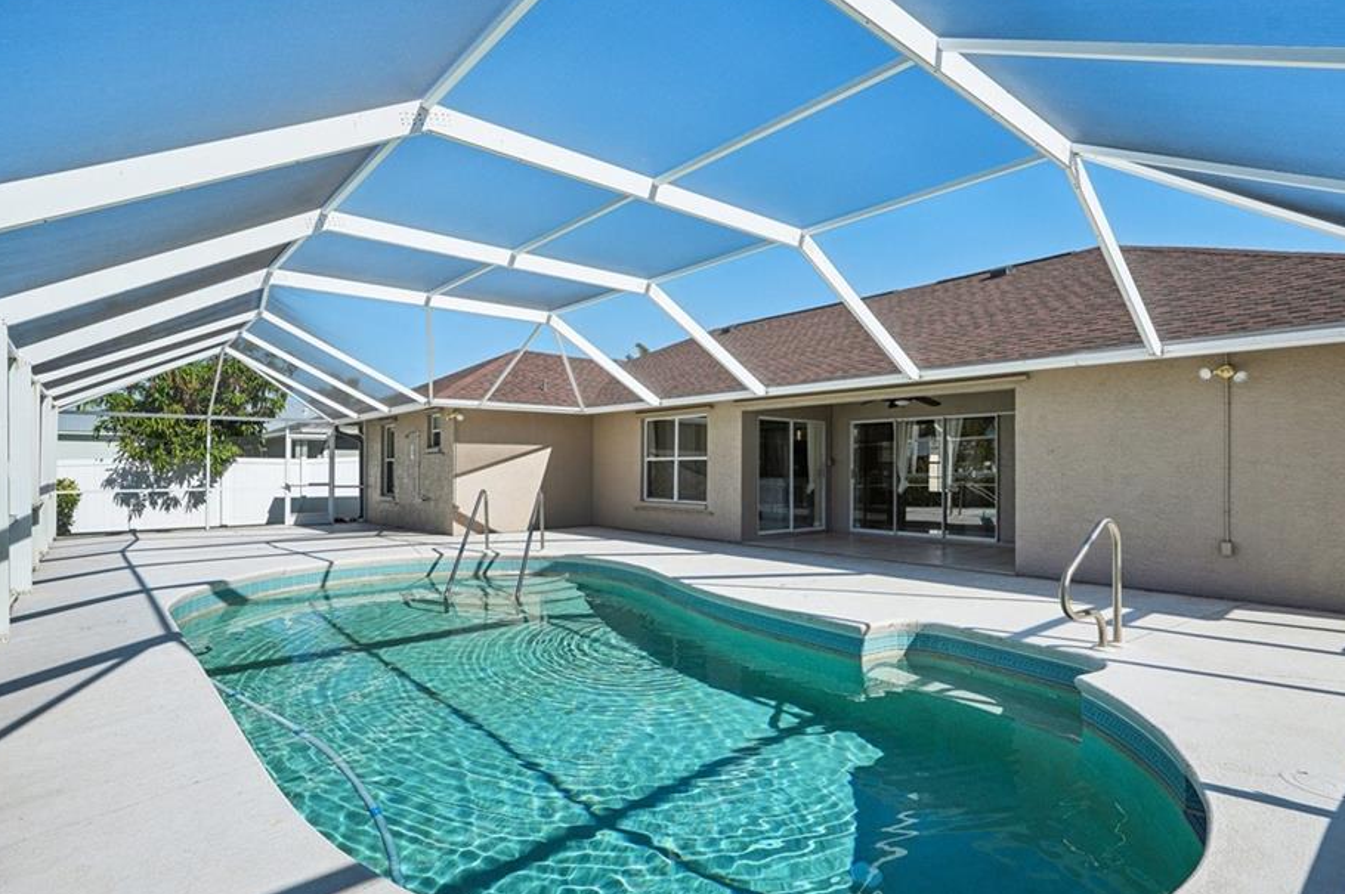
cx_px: 695
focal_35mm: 18
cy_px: 484
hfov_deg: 90.0
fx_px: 672
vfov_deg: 67.2
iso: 400
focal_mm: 16
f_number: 8
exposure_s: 1/1000
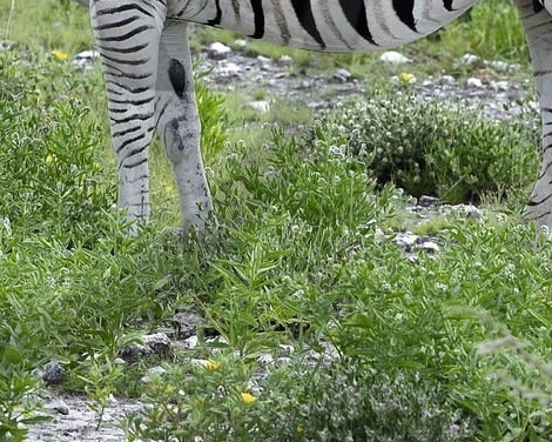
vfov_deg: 1.7
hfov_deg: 2.2
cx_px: -114
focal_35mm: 895
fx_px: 14622
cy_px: -100
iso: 400
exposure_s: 1/640
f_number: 8
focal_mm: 280
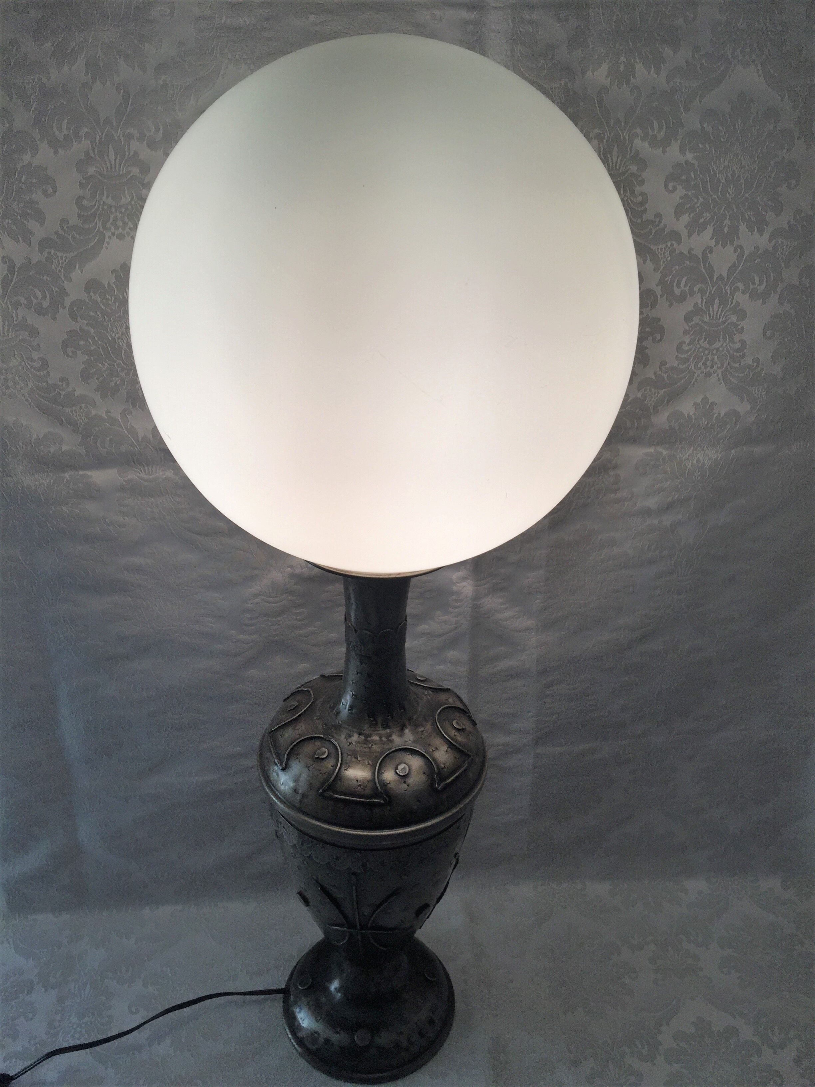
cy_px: 544
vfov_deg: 61.7
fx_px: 910
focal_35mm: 29
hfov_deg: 48.2
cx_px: 408
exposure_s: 1/233
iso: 32
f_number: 2.2
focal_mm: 4.15
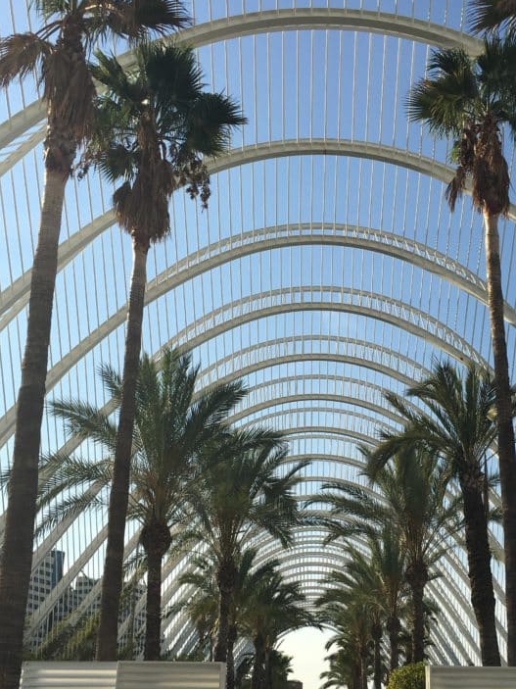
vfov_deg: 42.8
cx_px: 328
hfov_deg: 32.7
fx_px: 875
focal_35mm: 44
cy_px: 405
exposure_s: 1/1538
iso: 25
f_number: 2.2
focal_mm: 4.15
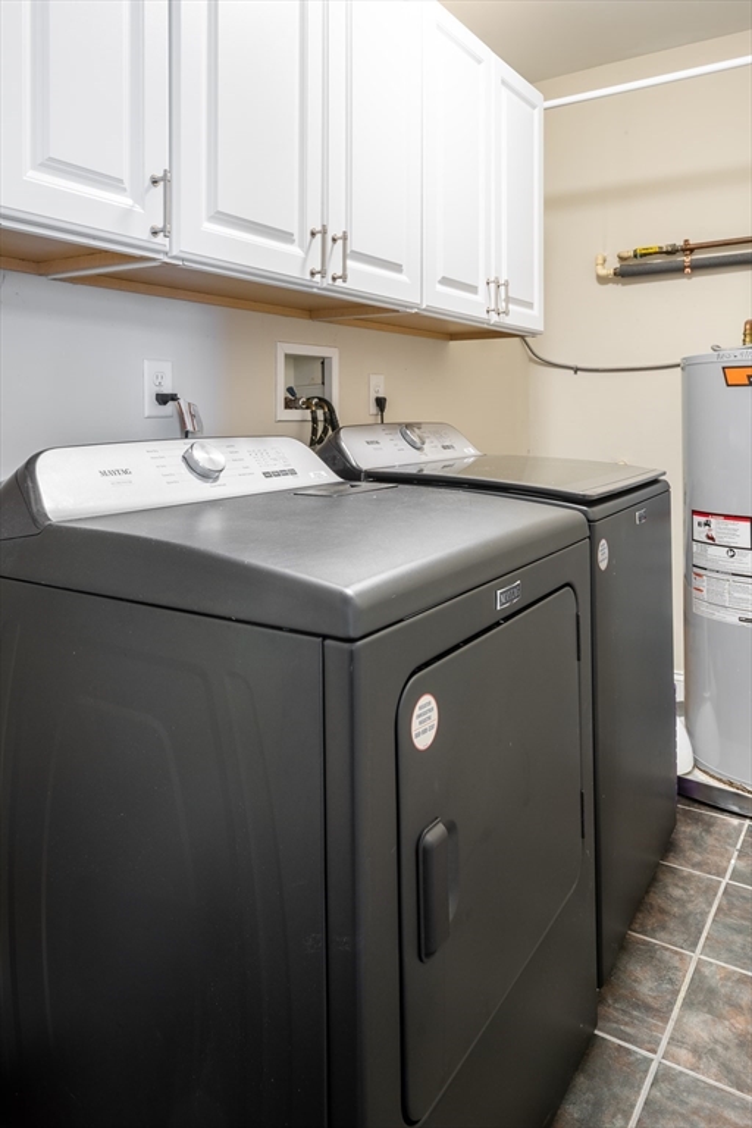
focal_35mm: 24
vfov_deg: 73.7
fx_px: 752
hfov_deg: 53.1
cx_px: 376
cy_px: 564
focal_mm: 24
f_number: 18
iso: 64
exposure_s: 8
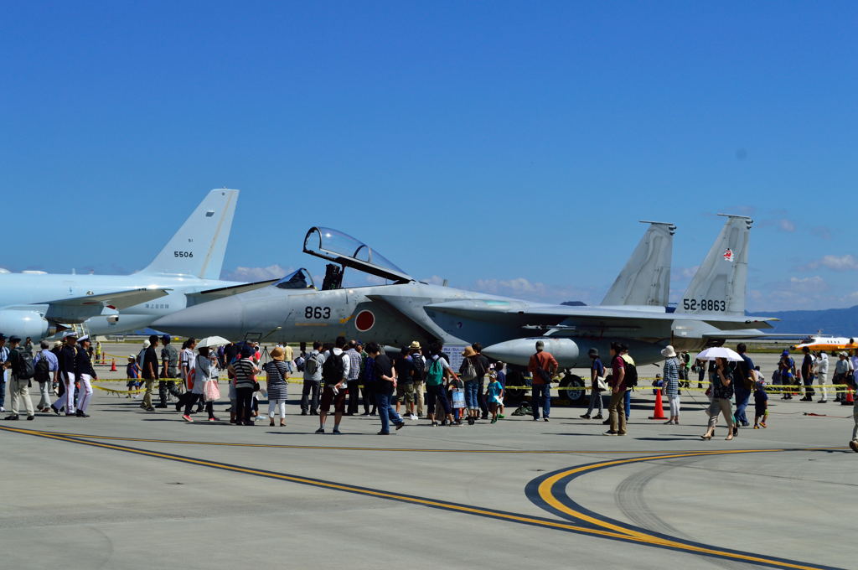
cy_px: 285
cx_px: 429
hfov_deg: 31.9
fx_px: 1500
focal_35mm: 63
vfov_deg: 21.5
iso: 100
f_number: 10
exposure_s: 1/400
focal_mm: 42
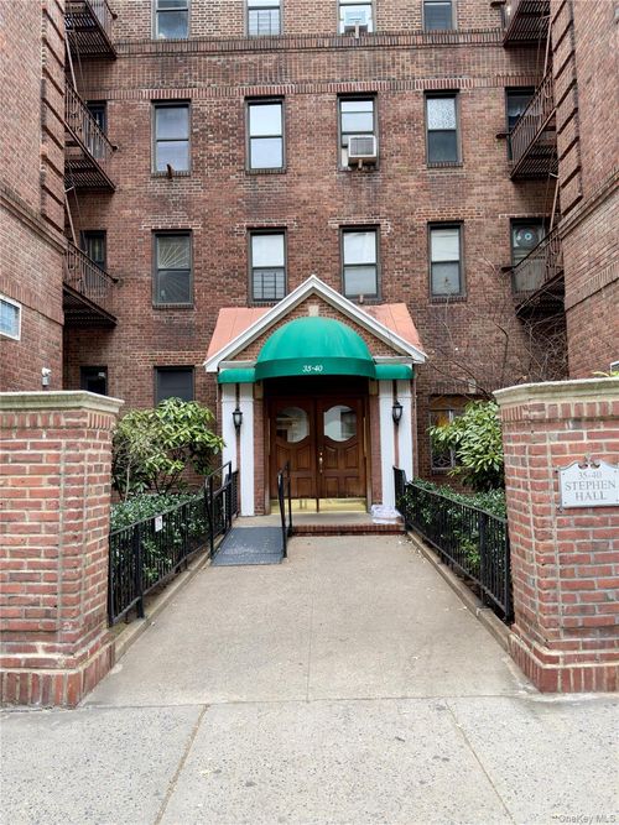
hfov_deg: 51.3
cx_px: 310
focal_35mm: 27
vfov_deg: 65.3
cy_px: 412
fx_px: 644
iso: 50
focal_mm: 6.76
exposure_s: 1/121
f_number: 1.78
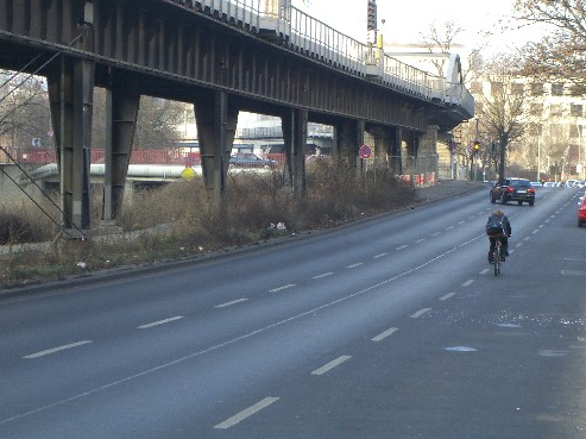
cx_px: 228
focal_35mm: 142
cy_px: 173
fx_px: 2402
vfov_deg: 10.4
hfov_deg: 13.9
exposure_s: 1/80
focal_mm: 23.7
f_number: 5.1
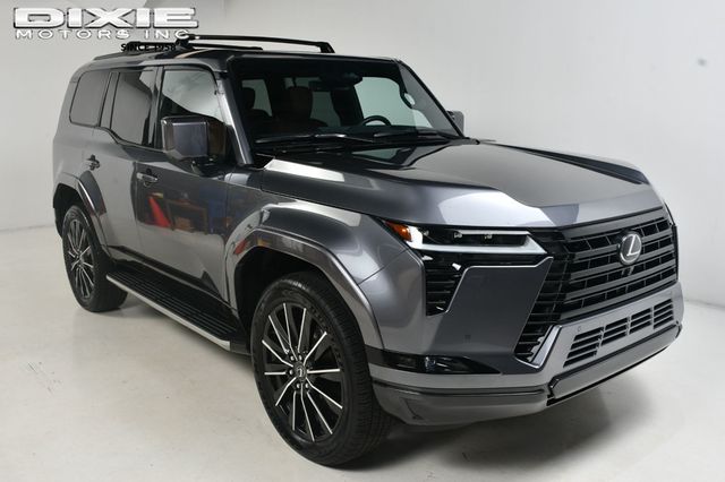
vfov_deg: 38.8
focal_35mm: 34
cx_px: 362
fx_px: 684
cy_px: 241
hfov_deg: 55.8
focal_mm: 23
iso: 100
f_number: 11
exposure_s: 1/160
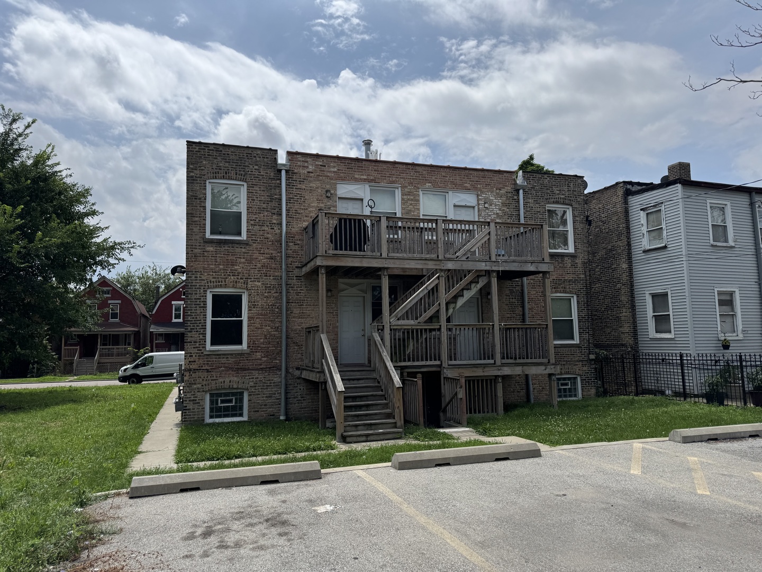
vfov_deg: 56.8
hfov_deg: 71.6
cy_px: 286
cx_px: 381
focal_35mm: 24
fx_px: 528
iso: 80
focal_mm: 6.76
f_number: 1.78
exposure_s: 1/10417
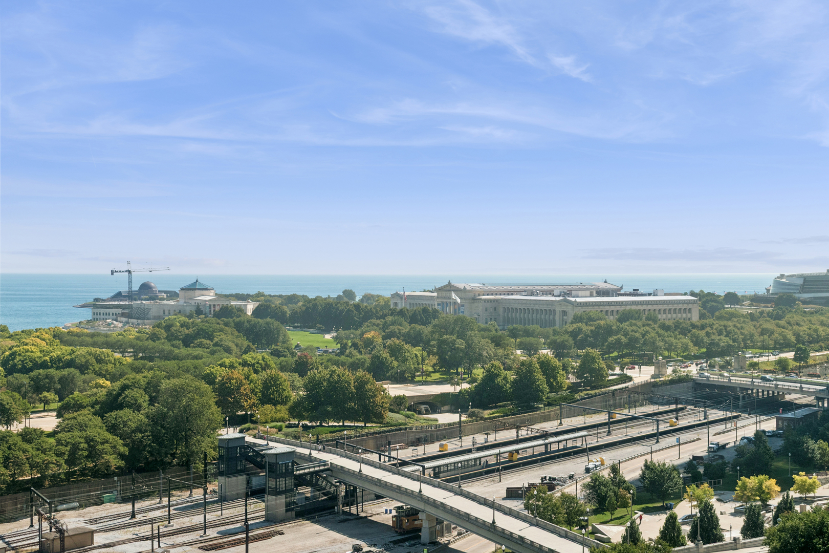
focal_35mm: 46
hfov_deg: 42.3
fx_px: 1071
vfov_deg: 28.9
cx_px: 414
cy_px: 276
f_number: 8
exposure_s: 1/1000
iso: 200
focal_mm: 31
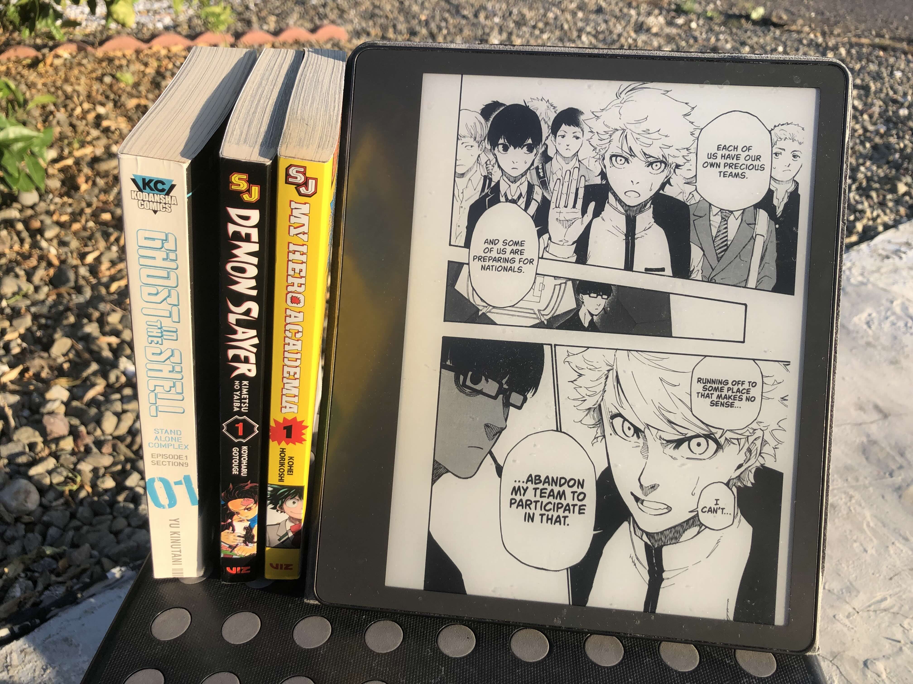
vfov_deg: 49.7
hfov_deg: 63.4
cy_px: 342
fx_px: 739
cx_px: 456
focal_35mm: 28
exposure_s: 1/736
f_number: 1.8
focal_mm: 3.99
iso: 20
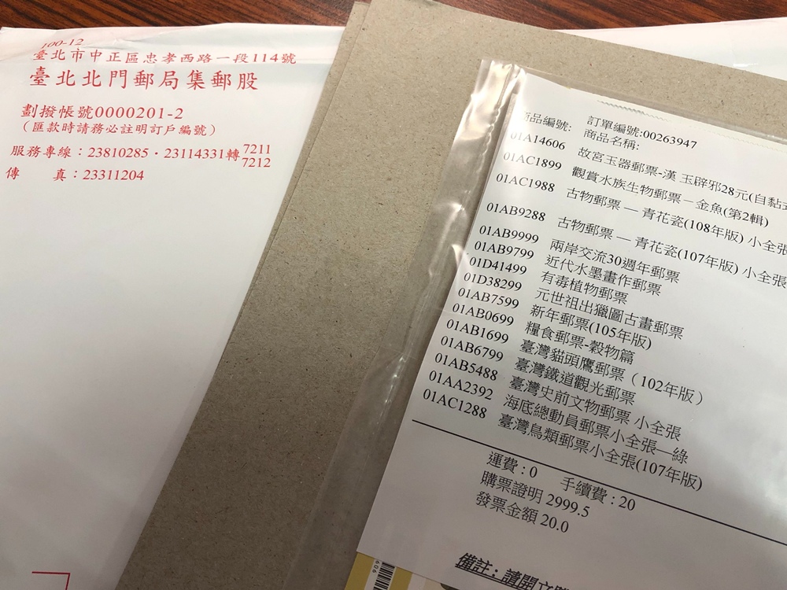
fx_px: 637
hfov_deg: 63.4
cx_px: 394
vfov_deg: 49.7
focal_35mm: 28
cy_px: 295
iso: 32
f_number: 1.8
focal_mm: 4
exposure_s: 1/30
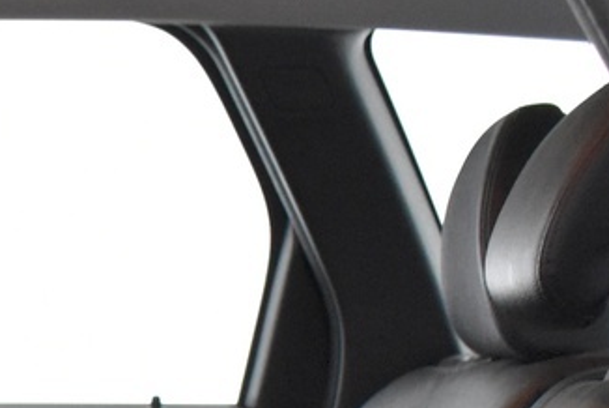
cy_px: 850
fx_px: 2269
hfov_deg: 14.1
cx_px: -361
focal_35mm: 134
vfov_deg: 9.5
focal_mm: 18
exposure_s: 1/30
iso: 3200
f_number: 3.5
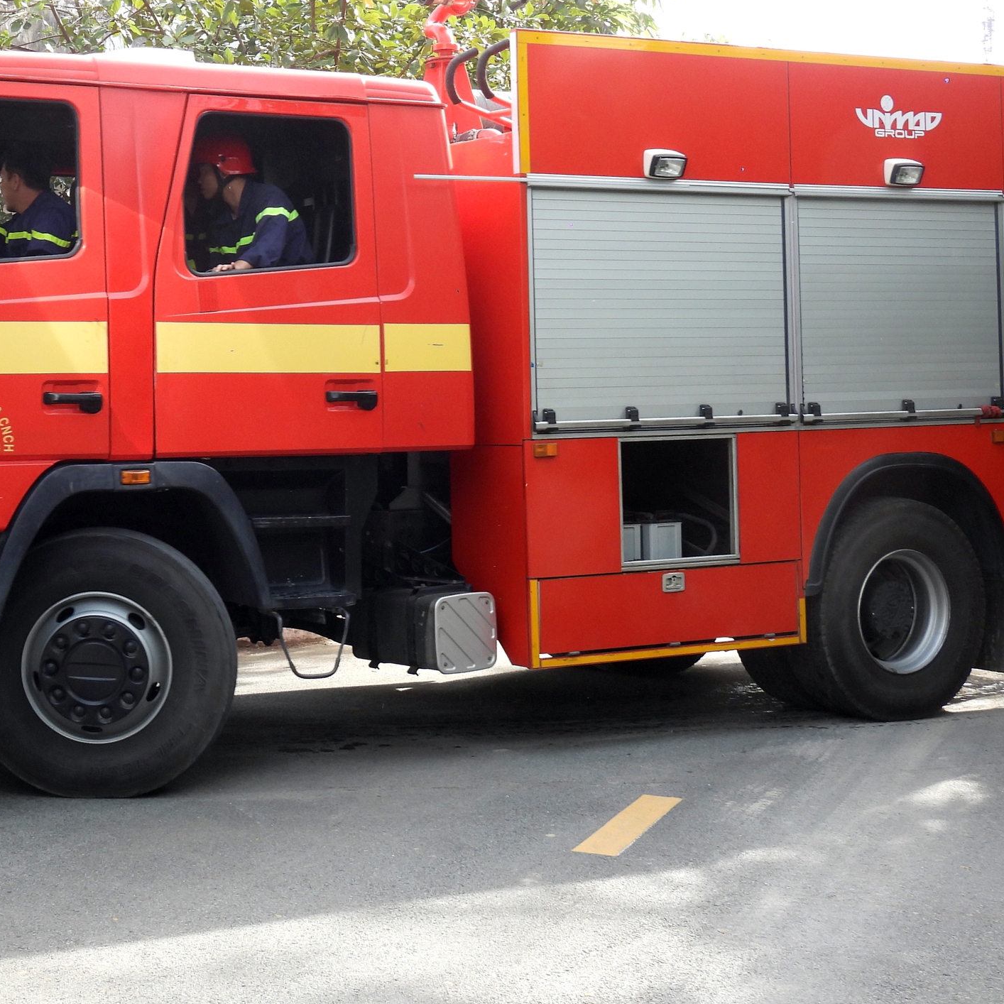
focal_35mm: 64
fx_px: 2100
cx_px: 198
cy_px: 379
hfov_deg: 26.4
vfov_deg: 26.8
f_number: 3.2
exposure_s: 1/160
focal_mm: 7.1
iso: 100
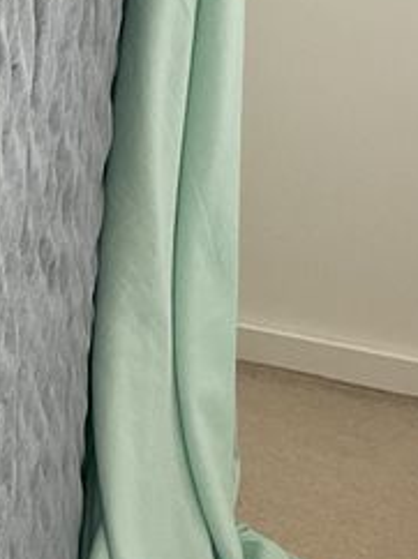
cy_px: 307
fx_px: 1935
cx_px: -164
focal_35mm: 120
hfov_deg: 11.9
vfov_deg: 16.4
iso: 64
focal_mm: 3
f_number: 1.8
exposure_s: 1/61
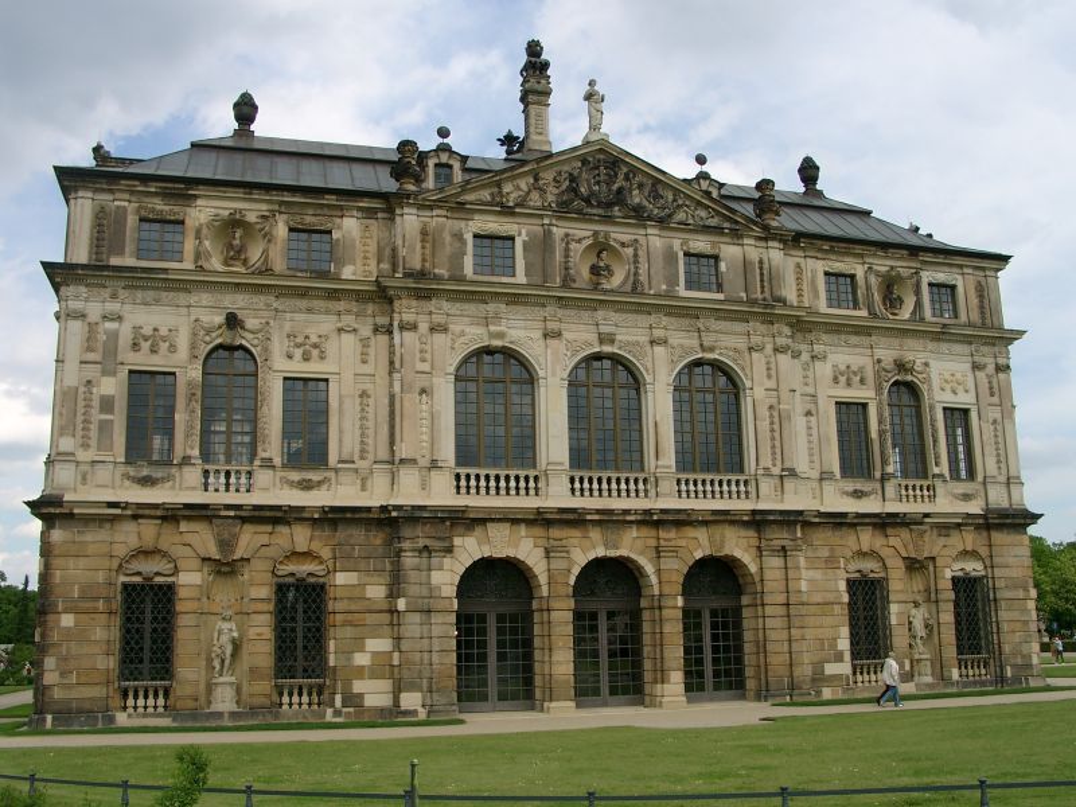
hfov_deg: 54.0
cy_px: 404
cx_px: 538
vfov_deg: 41.8
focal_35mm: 34
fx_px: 1057
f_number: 4
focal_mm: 7.13
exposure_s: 1/752
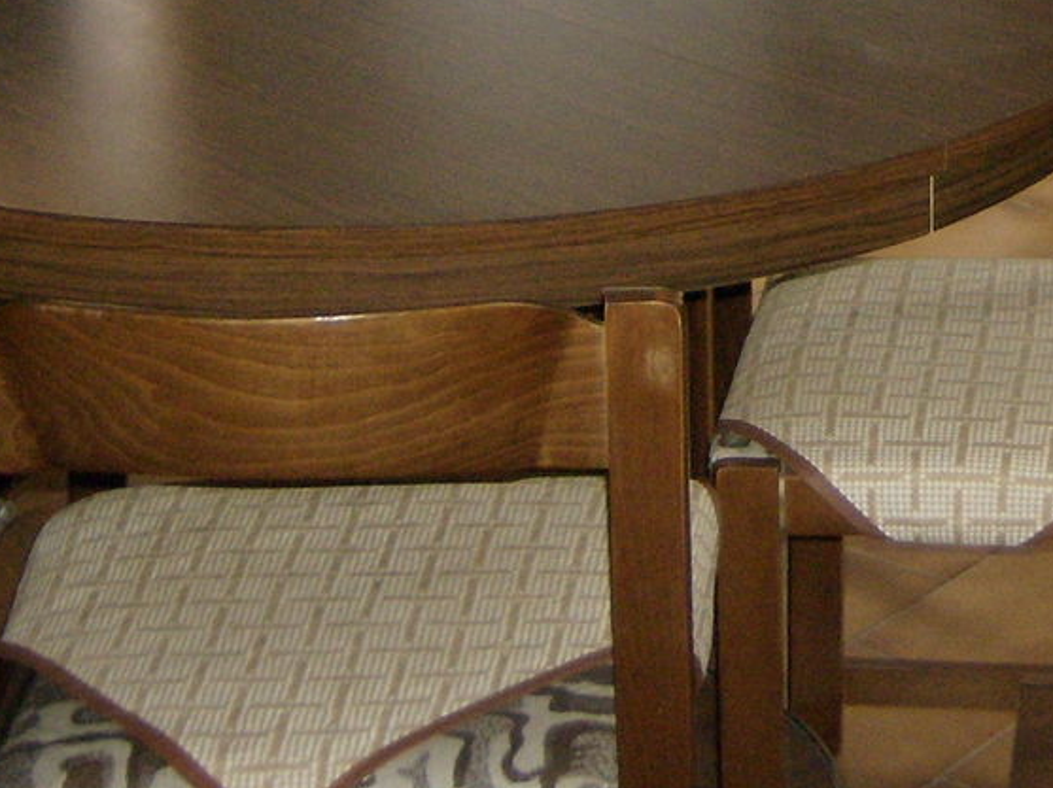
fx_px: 3162
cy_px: -299
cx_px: 974
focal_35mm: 104
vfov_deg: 13.6
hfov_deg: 18.6
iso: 200
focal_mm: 6
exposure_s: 1/60
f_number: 2.8
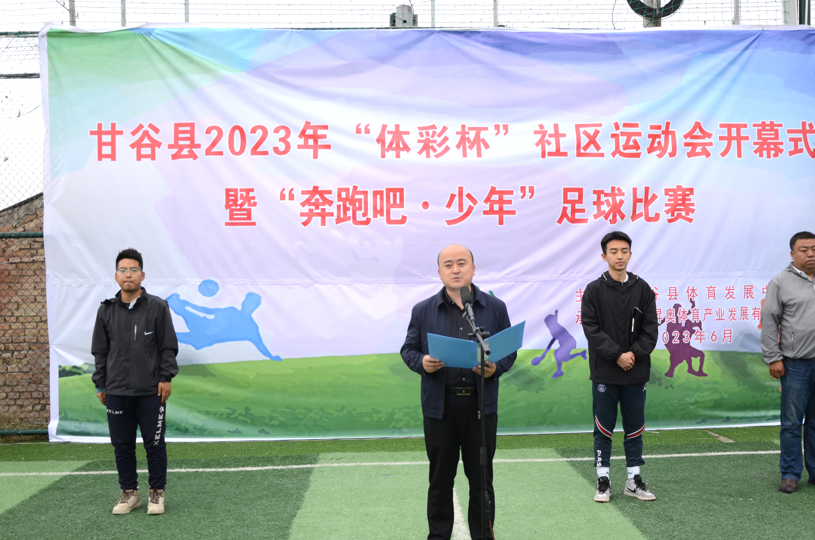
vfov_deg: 34.3
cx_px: 426
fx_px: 872
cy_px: 306
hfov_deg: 50.1
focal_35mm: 39
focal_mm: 21
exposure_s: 1/320
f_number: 3.8
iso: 280
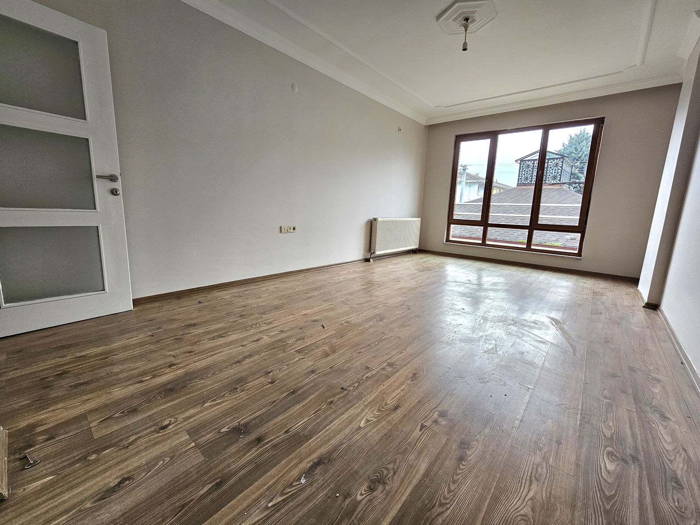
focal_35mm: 13
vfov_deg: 89.9
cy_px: 262
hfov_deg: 106.2
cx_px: 350
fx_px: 263
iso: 80
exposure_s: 1/50.3
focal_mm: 2.2
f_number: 2.2
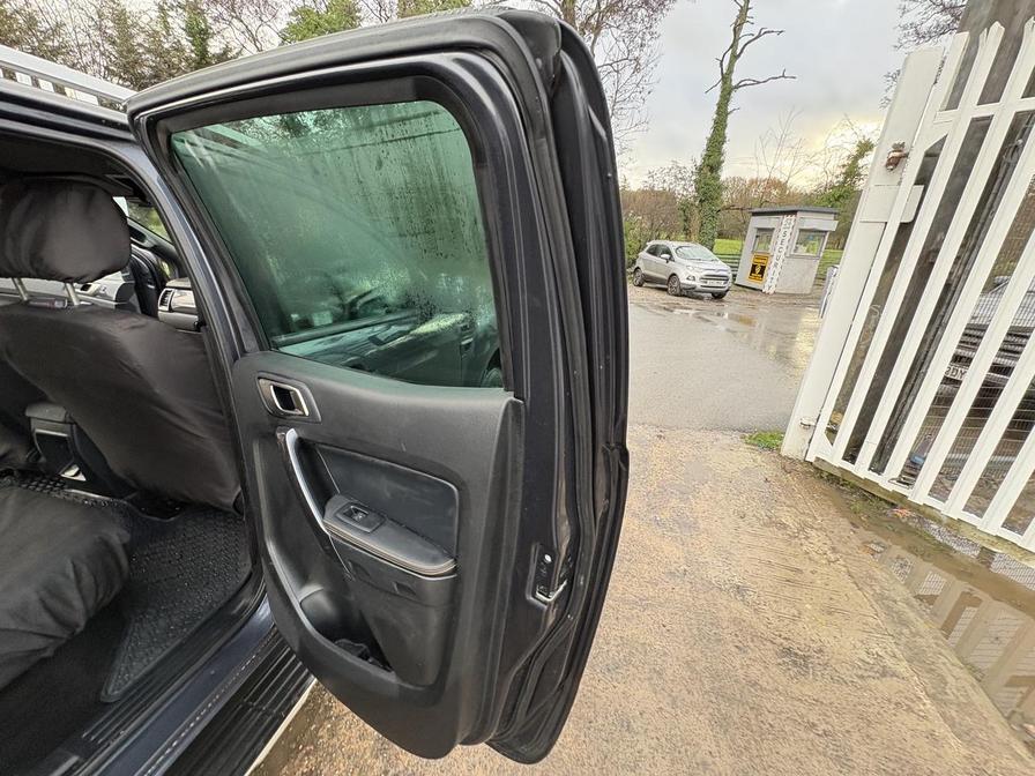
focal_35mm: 14
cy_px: 388
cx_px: 518
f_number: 2.2
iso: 200
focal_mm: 2.22
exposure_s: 1/97
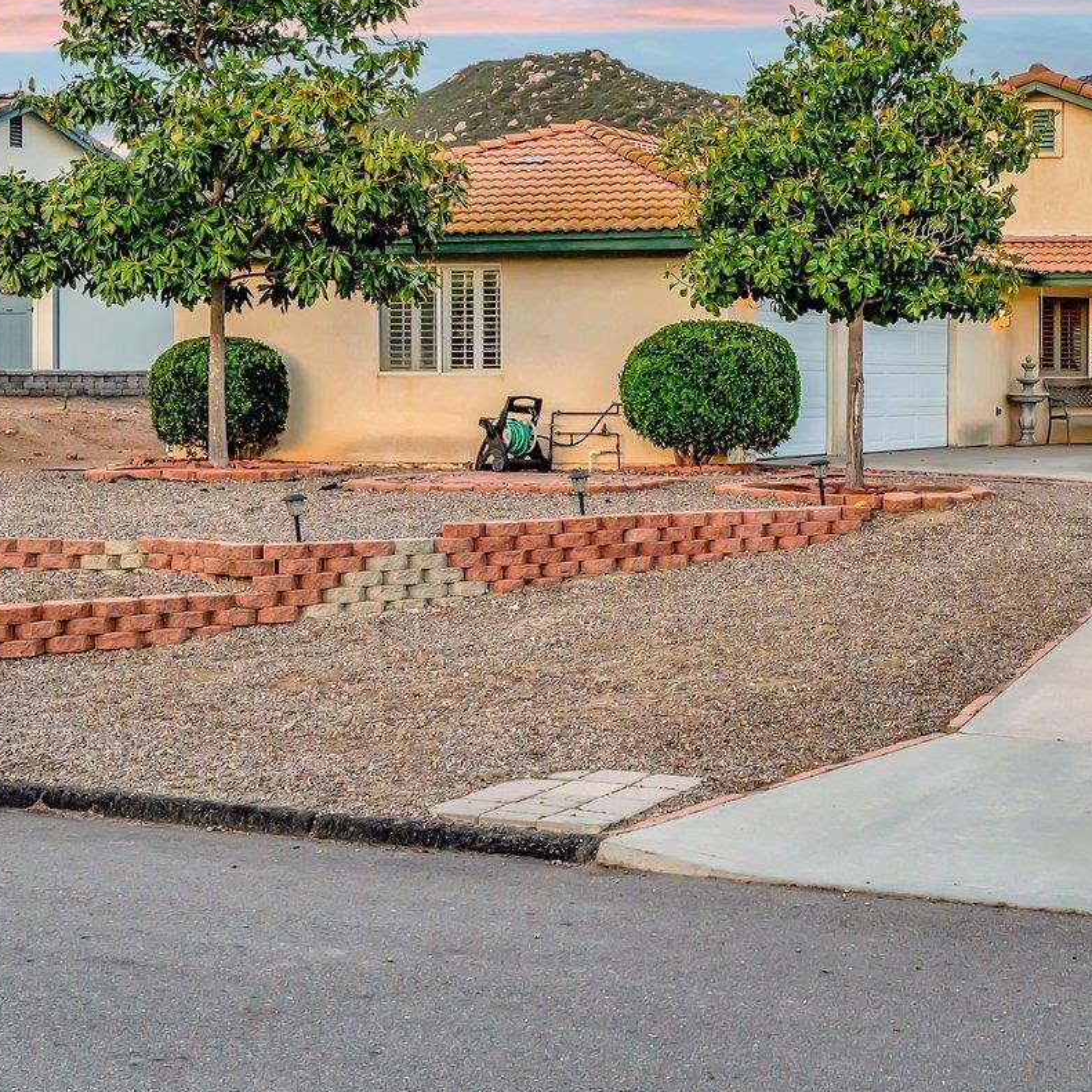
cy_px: 301
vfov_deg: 25.8
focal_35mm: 66
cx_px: 975
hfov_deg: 25.3
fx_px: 2356
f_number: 8
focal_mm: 30
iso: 400
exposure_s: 1/80
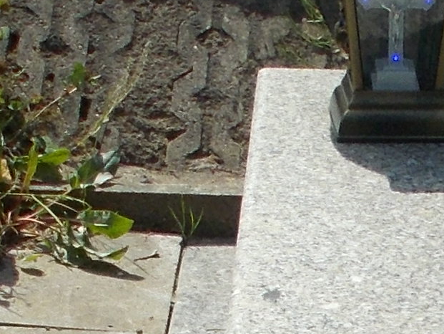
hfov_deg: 10.1
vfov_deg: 7.6
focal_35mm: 193
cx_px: 486
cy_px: 489
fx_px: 2476
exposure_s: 1/250
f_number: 8
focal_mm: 4.6
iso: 80
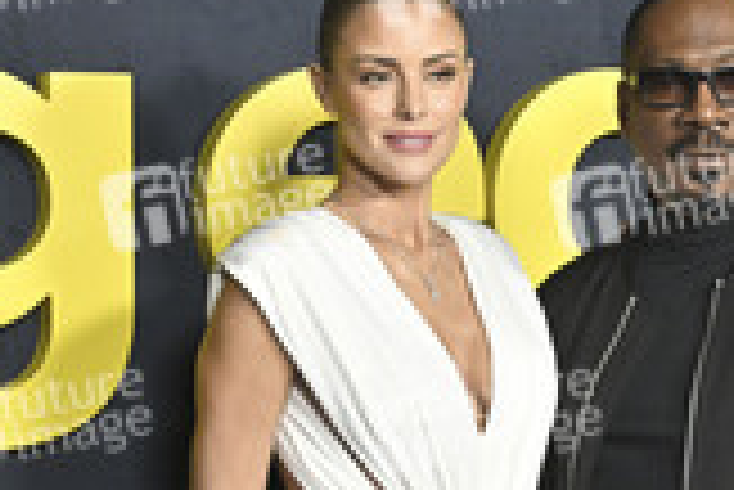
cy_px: 535
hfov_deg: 16.0
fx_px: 2592
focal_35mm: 127
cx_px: 547
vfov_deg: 10.7
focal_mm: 46
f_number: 5.6
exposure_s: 1/320
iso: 2500
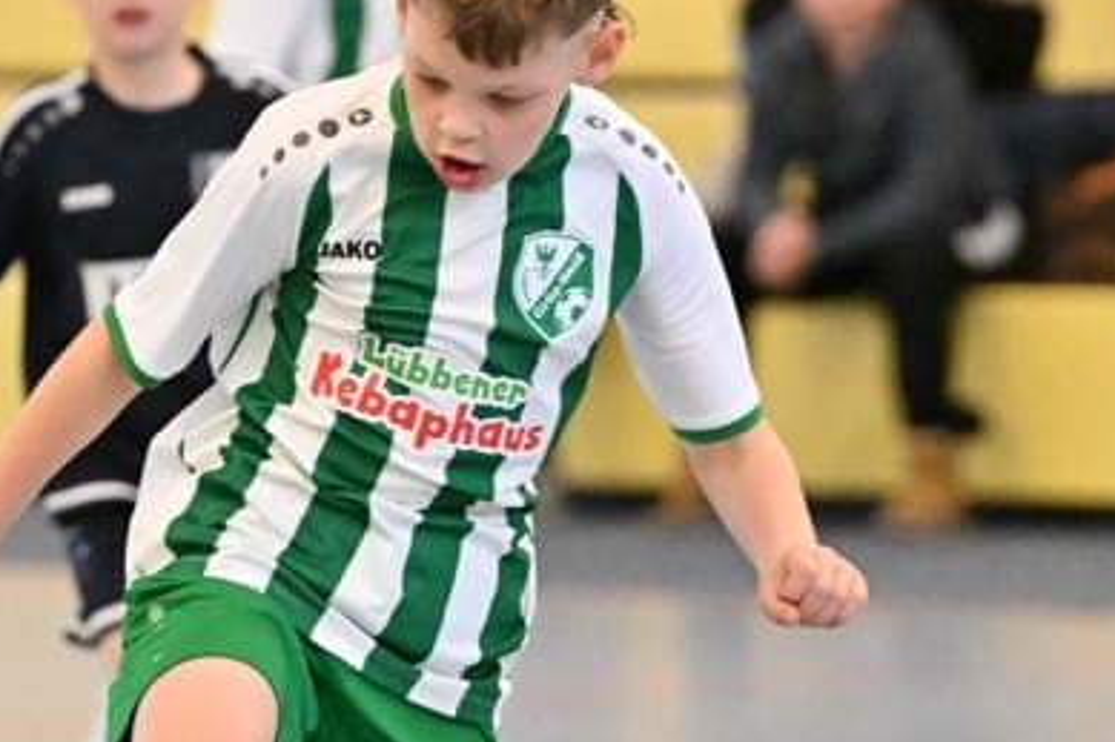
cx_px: 272
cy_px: 692
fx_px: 17832
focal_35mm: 576
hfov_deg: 3.6
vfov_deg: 2.4
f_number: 3.5
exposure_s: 1/1000
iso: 8000
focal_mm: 175
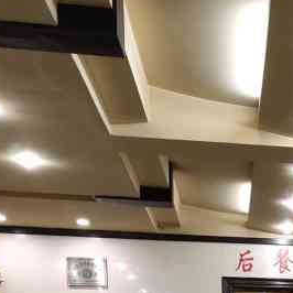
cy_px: 452
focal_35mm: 93
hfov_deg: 17.7
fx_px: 891
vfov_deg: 16.8
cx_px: 357
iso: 225
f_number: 1.8
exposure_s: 1/50
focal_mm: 4.35
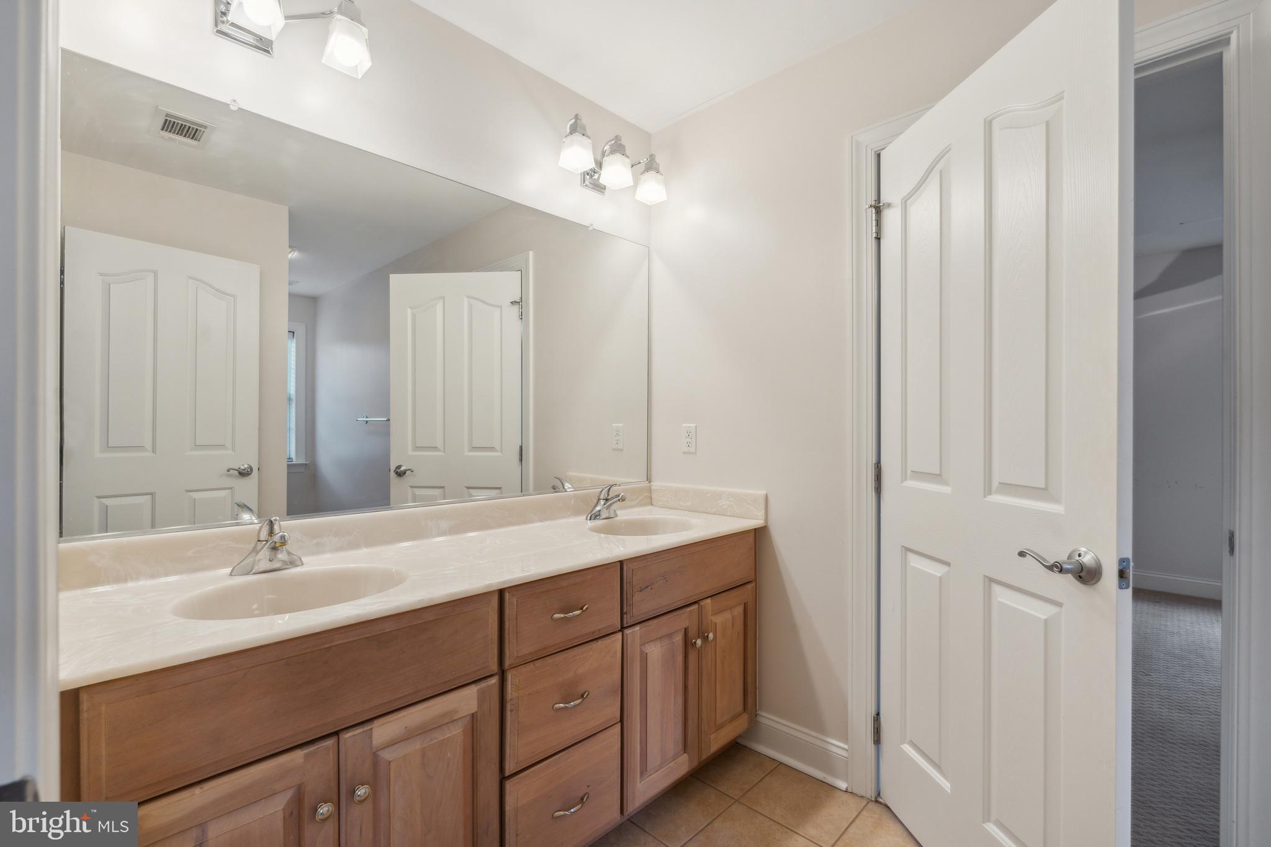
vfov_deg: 73.7
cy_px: 424
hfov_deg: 96.7
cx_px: 636
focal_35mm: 16
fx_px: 565
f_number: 8
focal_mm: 16
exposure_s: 1/30
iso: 400
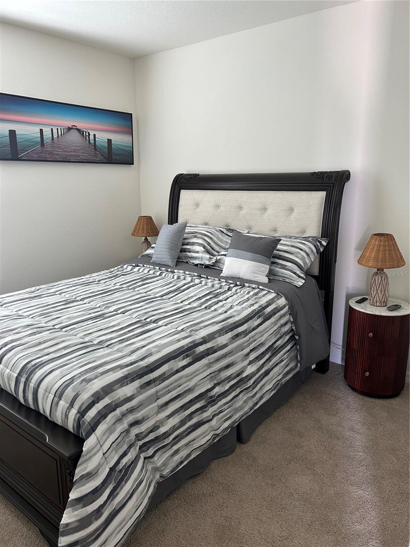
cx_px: 205
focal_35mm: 26
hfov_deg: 53.1
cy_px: 274
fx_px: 411
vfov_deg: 67.3
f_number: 1.5
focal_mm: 5.7
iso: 125
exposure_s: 1/60
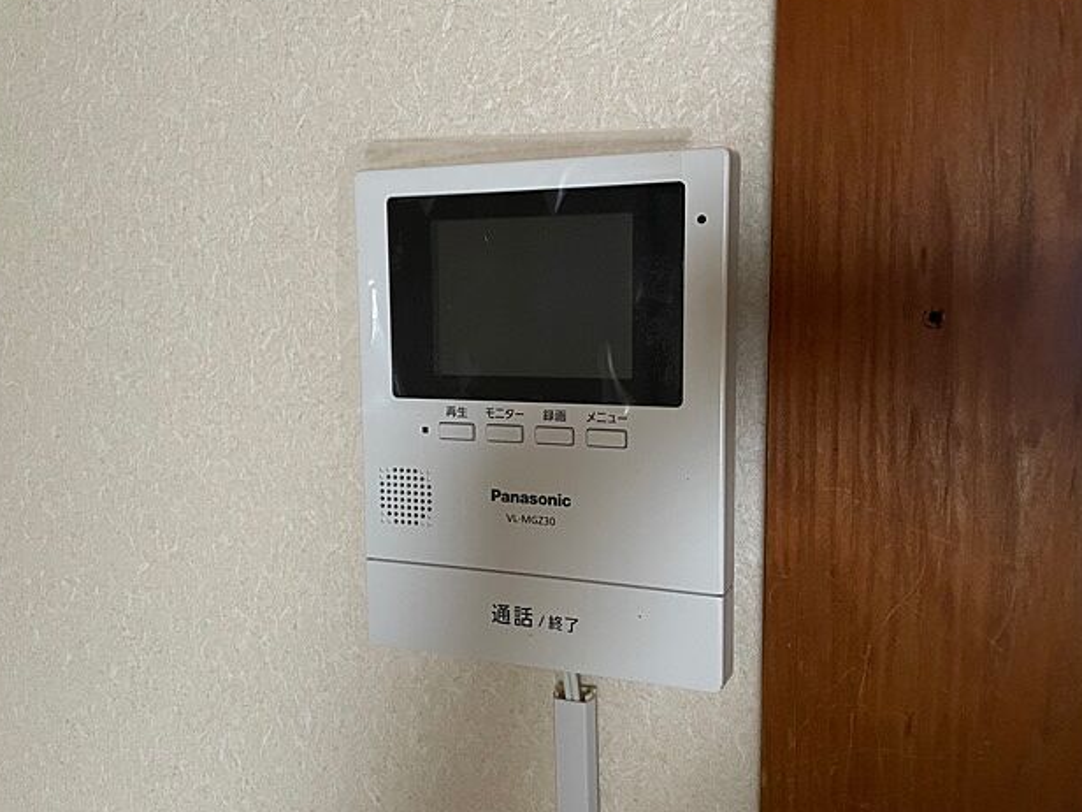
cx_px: 537
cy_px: 395
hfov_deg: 65.3
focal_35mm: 27
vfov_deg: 51.3
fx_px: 844
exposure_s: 1/30
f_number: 1.6
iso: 640
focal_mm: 4.2
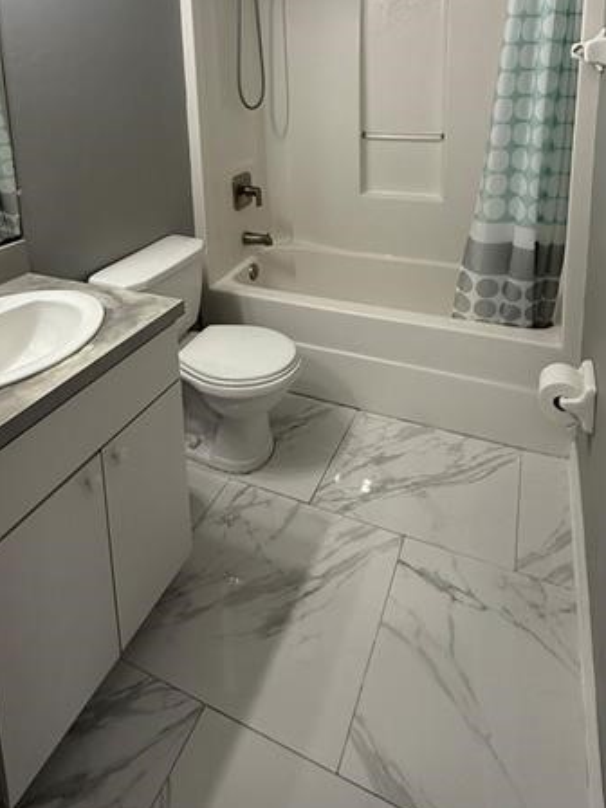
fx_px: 560
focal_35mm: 24
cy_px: 168
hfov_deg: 56.8
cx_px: 281
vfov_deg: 65.5
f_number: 2.2
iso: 160
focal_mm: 2.22
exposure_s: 1/120
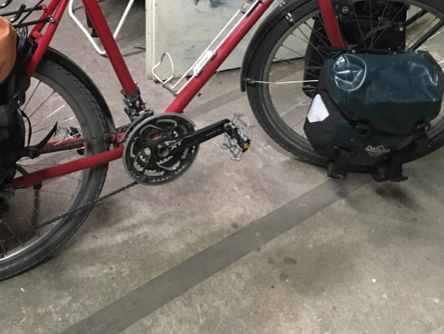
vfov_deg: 28.3
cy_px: 53
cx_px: 150
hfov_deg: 37.8
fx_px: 641
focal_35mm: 50
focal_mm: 4.15
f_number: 2.2
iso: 200
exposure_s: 1/17
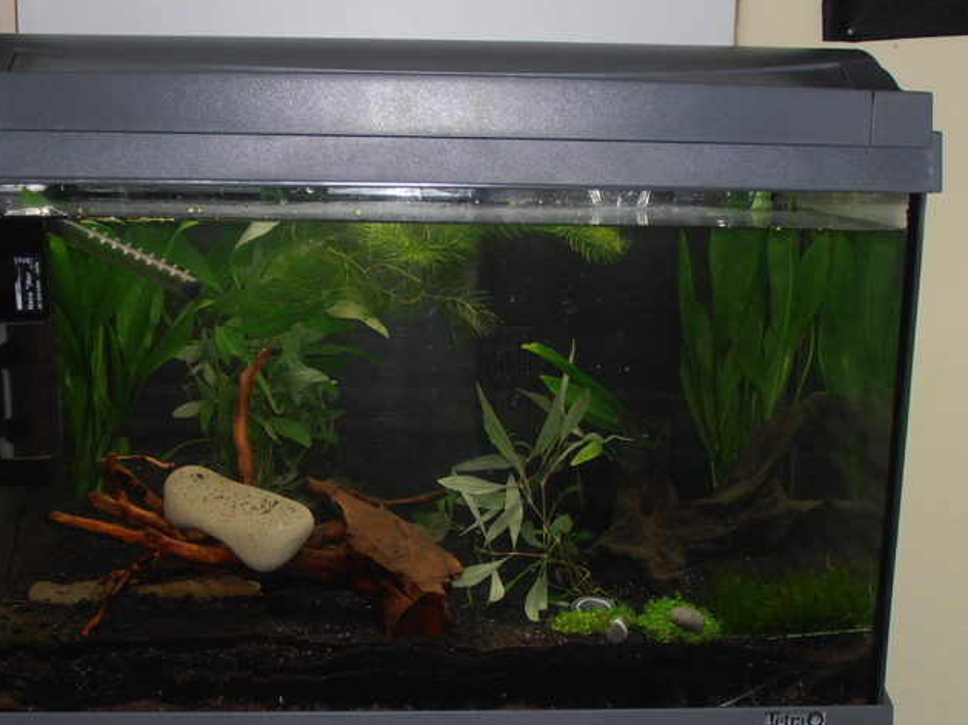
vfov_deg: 26.0
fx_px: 1565
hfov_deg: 34.3
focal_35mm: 56
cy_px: 443
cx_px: 445
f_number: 4.2
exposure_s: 1/40
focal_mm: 7.87
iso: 125
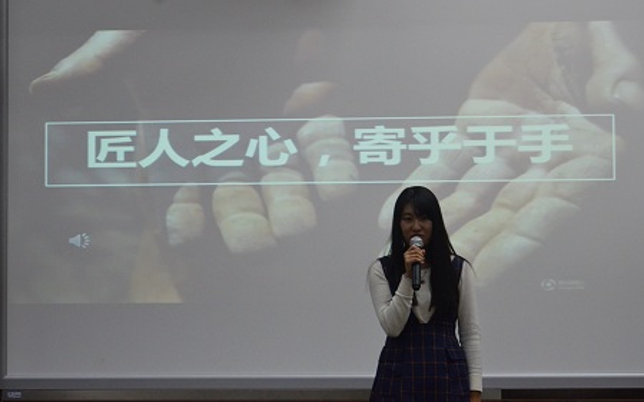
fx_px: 1842
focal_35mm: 105
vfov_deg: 12.5
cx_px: 335
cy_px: 184
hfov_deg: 19.8
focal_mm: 62
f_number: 7.1
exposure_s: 1/160
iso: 2000
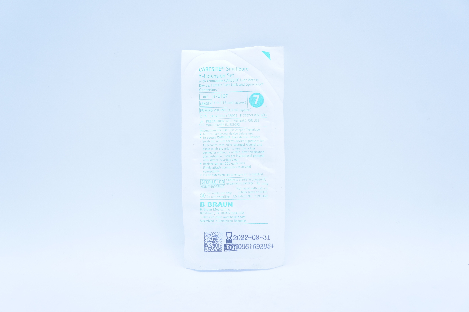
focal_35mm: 44
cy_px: 156
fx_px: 566
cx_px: 234
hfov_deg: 45.0
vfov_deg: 30.8
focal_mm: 29
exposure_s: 1/125
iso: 800
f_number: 5.6
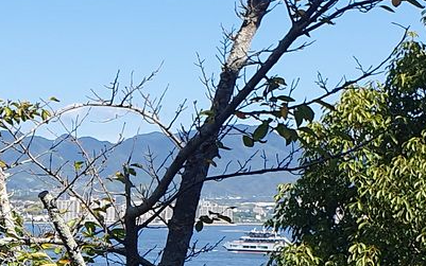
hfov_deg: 17.6
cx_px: -139
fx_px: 1278
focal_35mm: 110
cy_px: 302
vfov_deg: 11.7
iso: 50
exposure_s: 1/1236
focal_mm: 4.32
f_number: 2.4
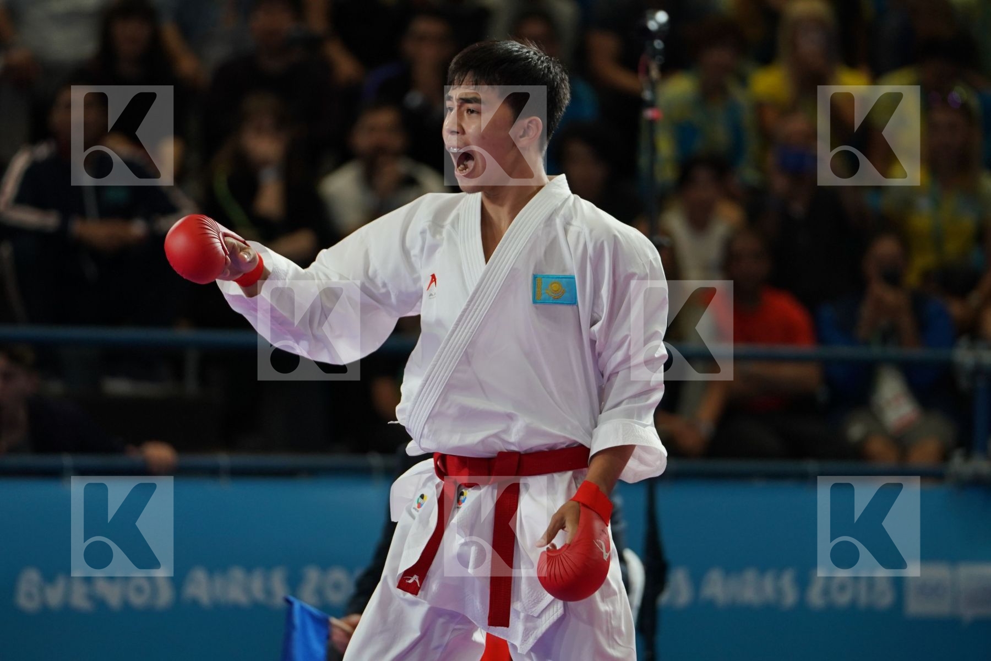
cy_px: 330
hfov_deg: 7.3
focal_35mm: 283
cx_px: 496
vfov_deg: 4.9
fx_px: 7790
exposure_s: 1/1000
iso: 1000
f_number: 2.8
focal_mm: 189
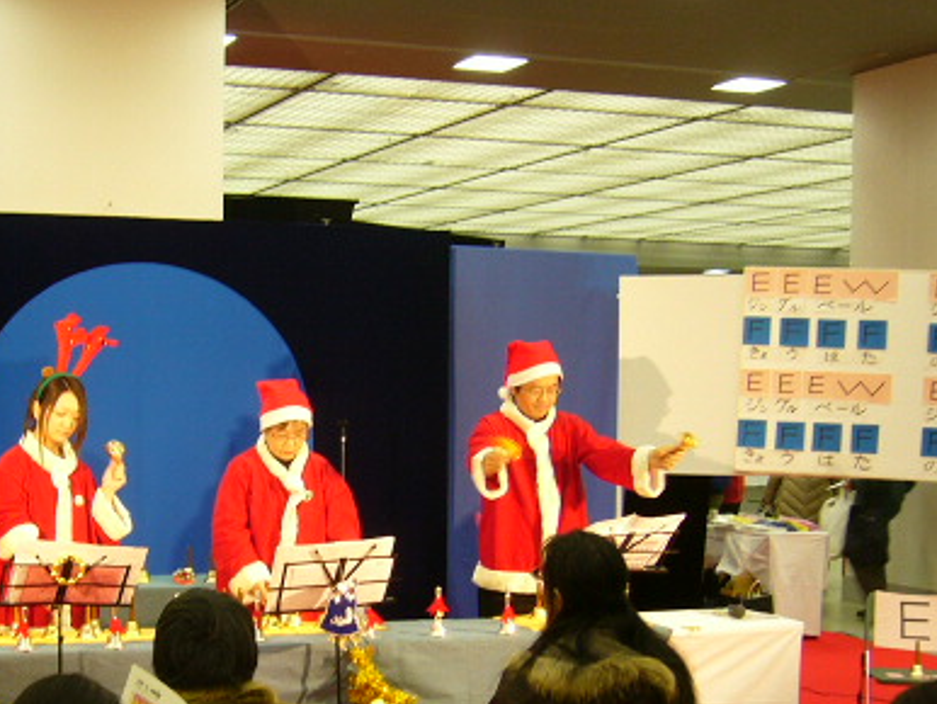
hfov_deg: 32.4
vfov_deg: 25.2
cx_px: 209
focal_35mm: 58
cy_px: 437
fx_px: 1571
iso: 100
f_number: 2.8
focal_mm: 5.8
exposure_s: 1/15
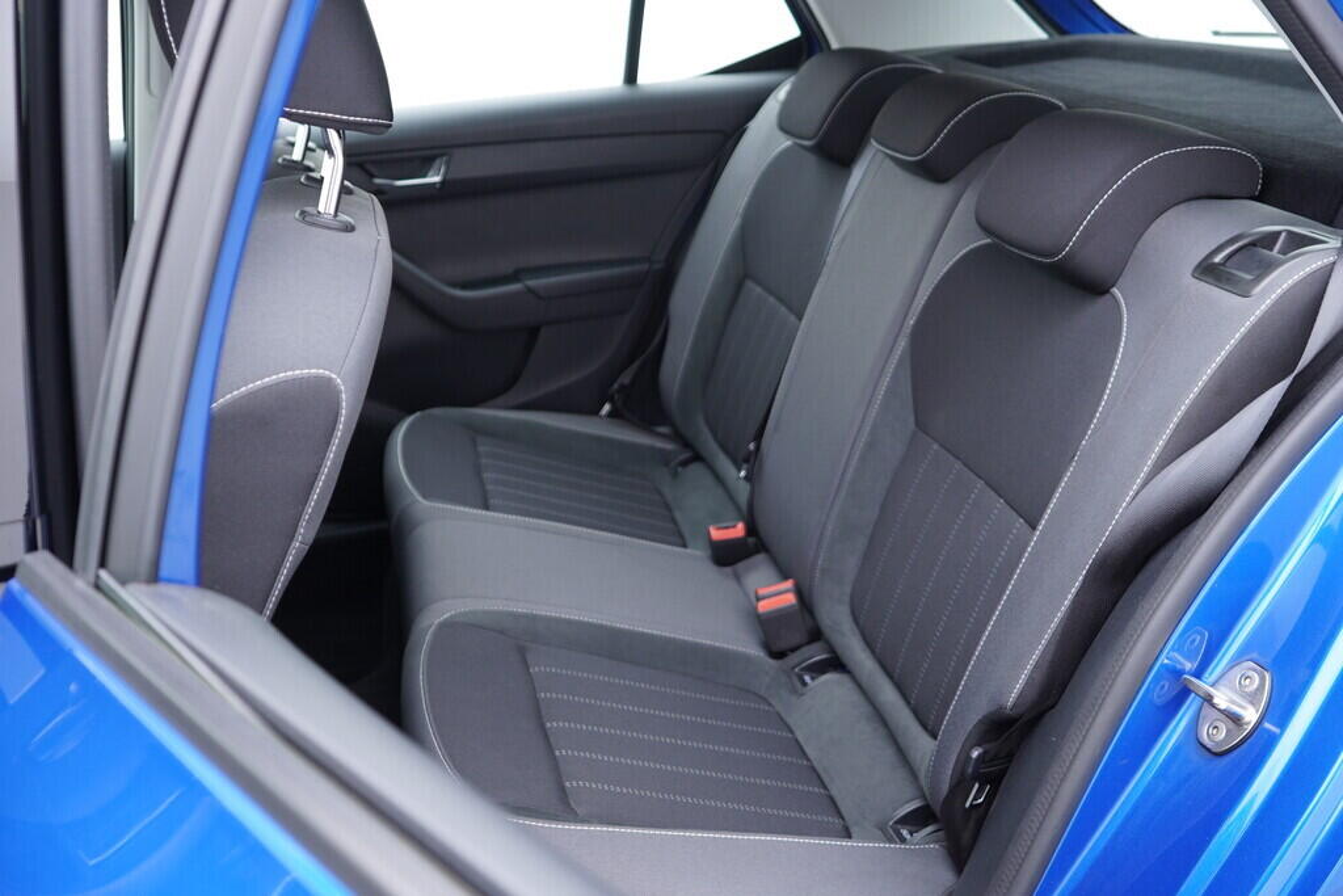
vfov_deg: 36.9
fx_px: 1343
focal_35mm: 36
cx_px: 672
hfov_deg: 53.1
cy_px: 448
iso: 320
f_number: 2.8
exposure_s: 1/40
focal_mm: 24
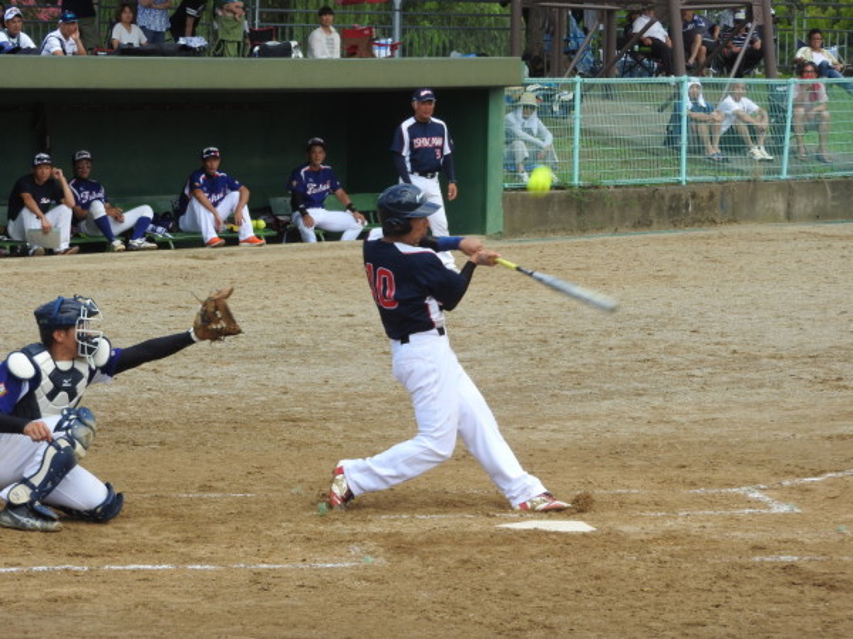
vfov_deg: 8.7
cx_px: 426
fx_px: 4189
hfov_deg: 11.6
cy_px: 320
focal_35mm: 170
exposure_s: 1/320
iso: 100
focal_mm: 30.5
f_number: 5.2
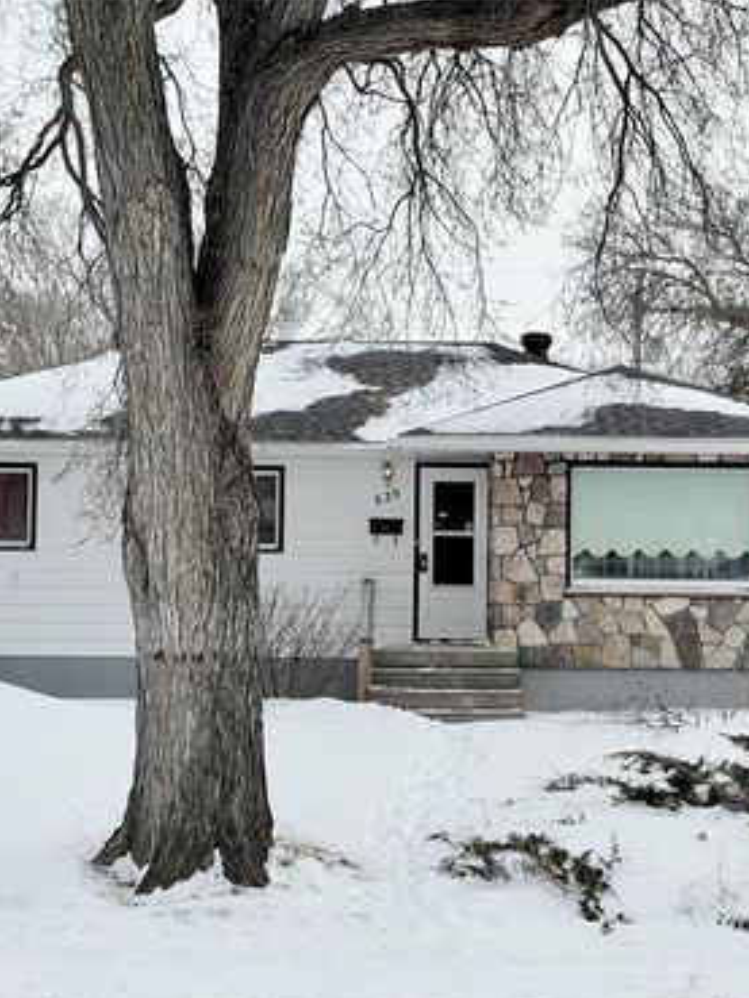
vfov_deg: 29.8
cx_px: 414
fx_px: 1874
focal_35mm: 65
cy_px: 504
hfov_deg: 22.6
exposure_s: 1/3534
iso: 64
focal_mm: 6.76
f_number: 1.78
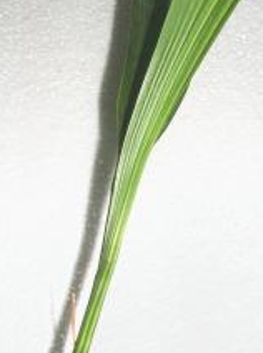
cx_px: 116
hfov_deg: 19.8
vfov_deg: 26.2
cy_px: 245
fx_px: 753
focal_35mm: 74
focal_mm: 5.8
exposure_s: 1/60.1
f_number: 4.9
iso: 50
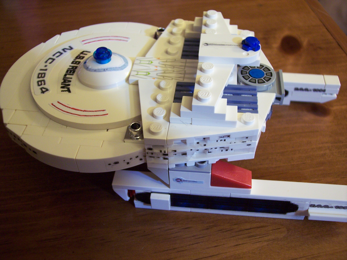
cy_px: 130
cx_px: 174
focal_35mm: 39
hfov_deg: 47.9
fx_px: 391
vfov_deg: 36.8
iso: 200
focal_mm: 8
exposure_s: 1/10
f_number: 3.4
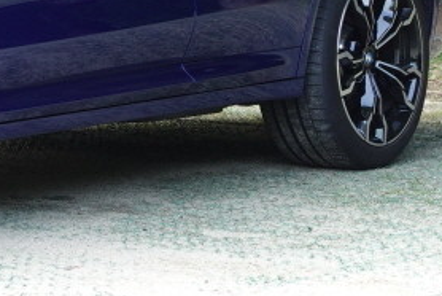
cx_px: -172
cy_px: -99
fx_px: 2397
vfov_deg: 7.0
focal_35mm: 195
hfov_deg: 10.3
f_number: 3.5
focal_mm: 19.95
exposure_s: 1/80
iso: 125
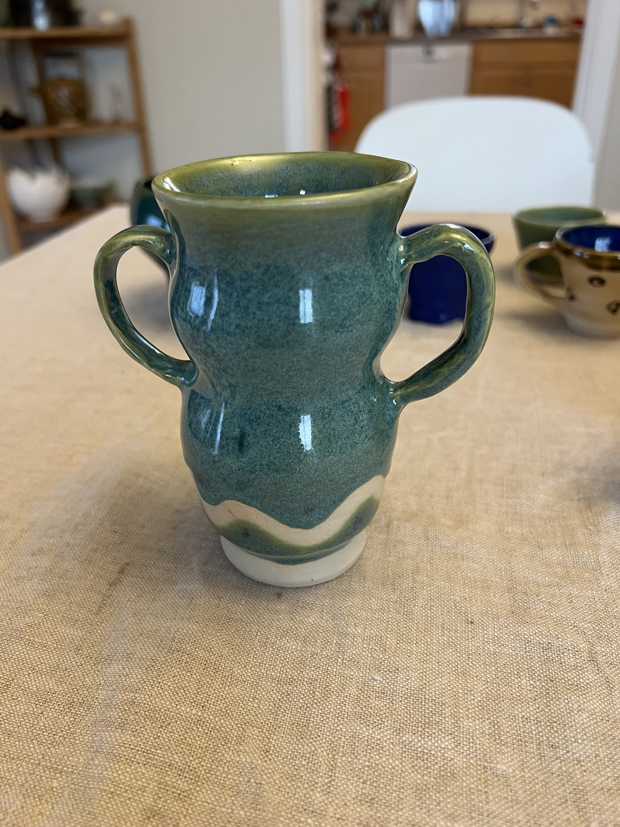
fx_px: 621
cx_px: 310
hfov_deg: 53.1
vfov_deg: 67.3
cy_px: 414
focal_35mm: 26
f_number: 1.5
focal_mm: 5.7
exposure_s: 1/60
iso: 160
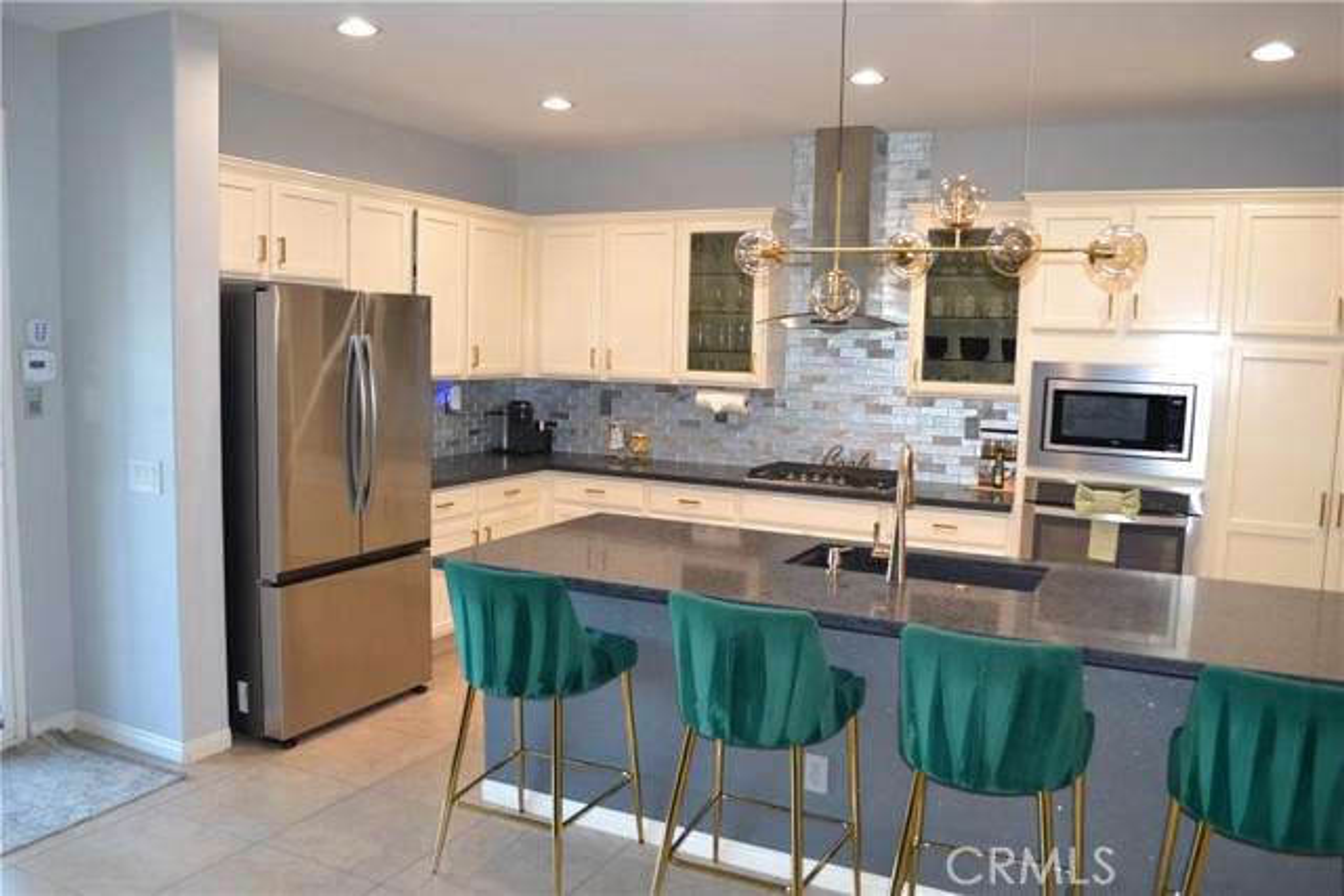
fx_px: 1008
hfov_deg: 67.4
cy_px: 448
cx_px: 672
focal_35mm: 27
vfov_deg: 48.0
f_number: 3.5
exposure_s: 1/60
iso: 1000
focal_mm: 18
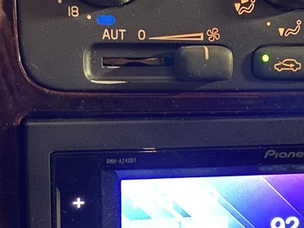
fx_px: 835
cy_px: 156
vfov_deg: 15.5
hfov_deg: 20.4
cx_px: 242
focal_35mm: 95
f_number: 1.8
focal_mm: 4.25
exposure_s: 1/8
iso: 640
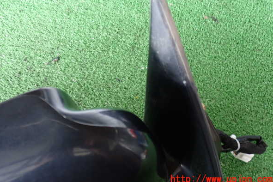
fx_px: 288
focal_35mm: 38
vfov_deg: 35.0
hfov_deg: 50.7
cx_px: 136
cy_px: 81
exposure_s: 1/30
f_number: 2.5
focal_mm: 6.37
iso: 800
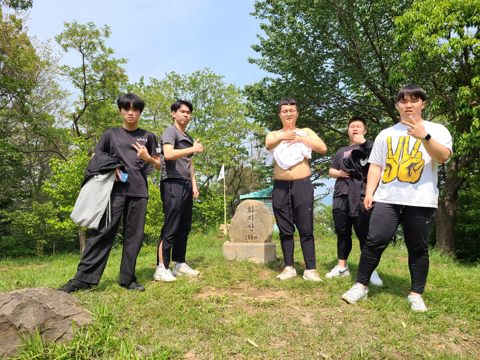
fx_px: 361
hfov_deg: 67.3
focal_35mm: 26
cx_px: 240
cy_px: 180
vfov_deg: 53.1
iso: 40
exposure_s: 1/1641
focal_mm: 5.4
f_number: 1.8
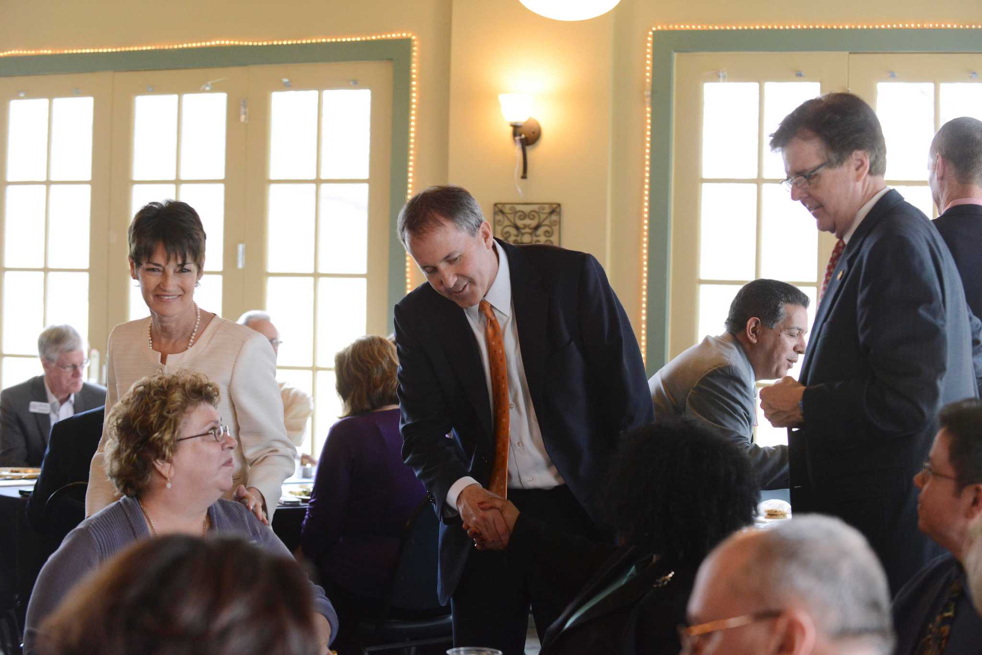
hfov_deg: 28.8
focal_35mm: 70
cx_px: 491
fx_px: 1909
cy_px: 328
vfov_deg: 19.5
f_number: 3.5
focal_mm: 70
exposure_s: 1/250
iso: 3200
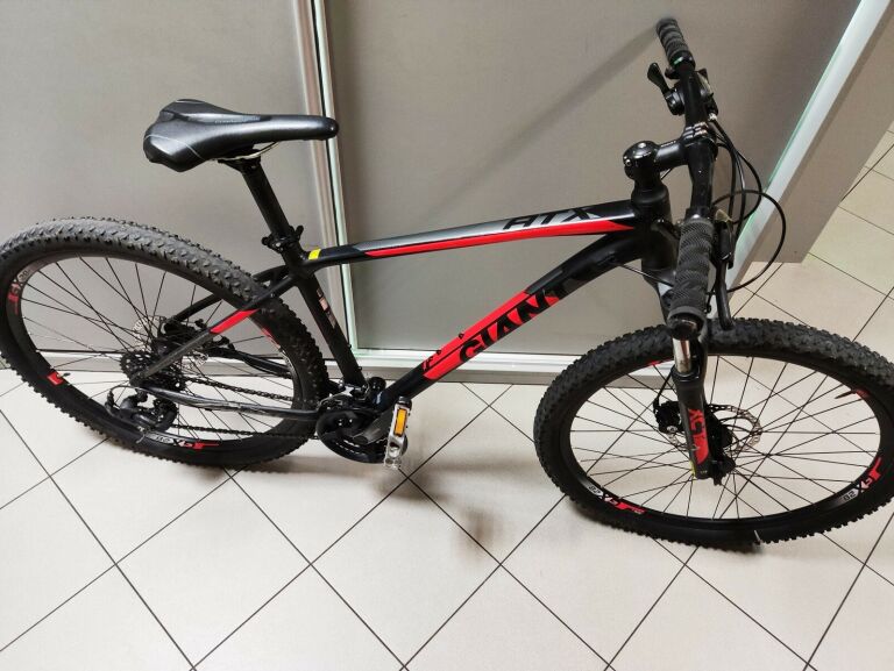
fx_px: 672
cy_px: 336
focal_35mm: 26
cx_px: 447
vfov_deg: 53.1
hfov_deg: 67.3
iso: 1884
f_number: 1.75
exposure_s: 1/50
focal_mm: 4.75
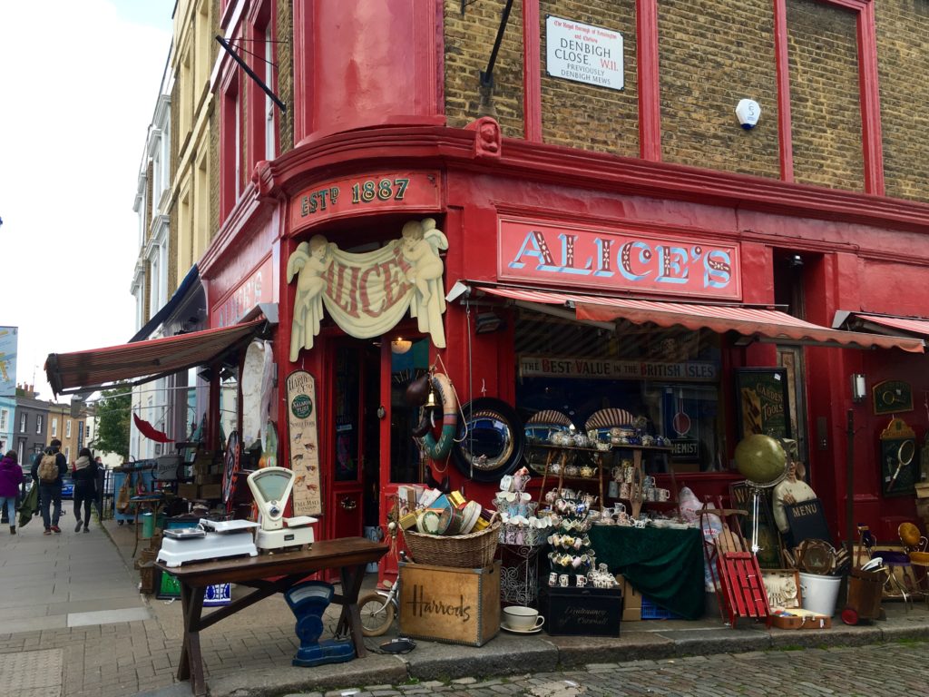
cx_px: 464
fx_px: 778
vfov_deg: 48.2
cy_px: 348
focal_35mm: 29
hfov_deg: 61.7
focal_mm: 4.15
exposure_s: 1/180
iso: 25
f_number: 2.2
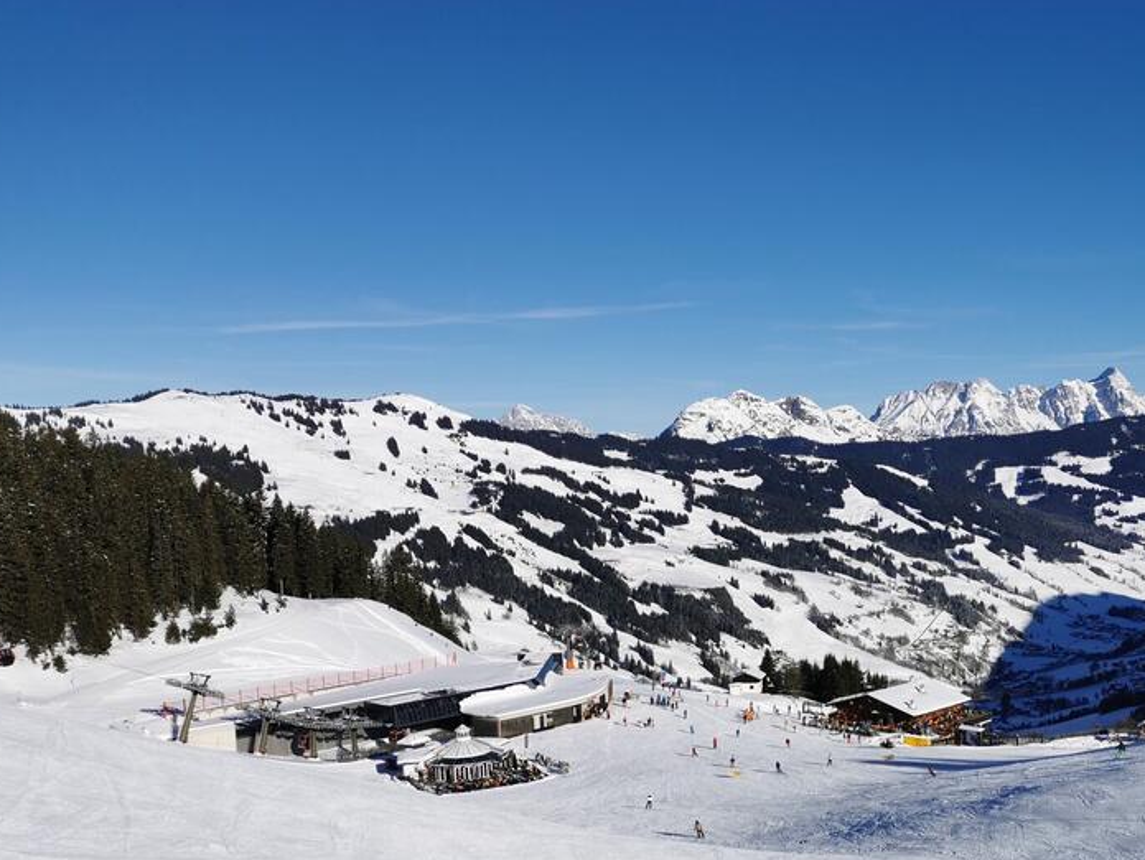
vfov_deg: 35.5
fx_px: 1324
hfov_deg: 45.5
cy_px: 592
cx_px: 824
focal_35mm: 40
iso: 50
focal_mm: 5.58
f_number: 1.8
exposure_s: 1/7194
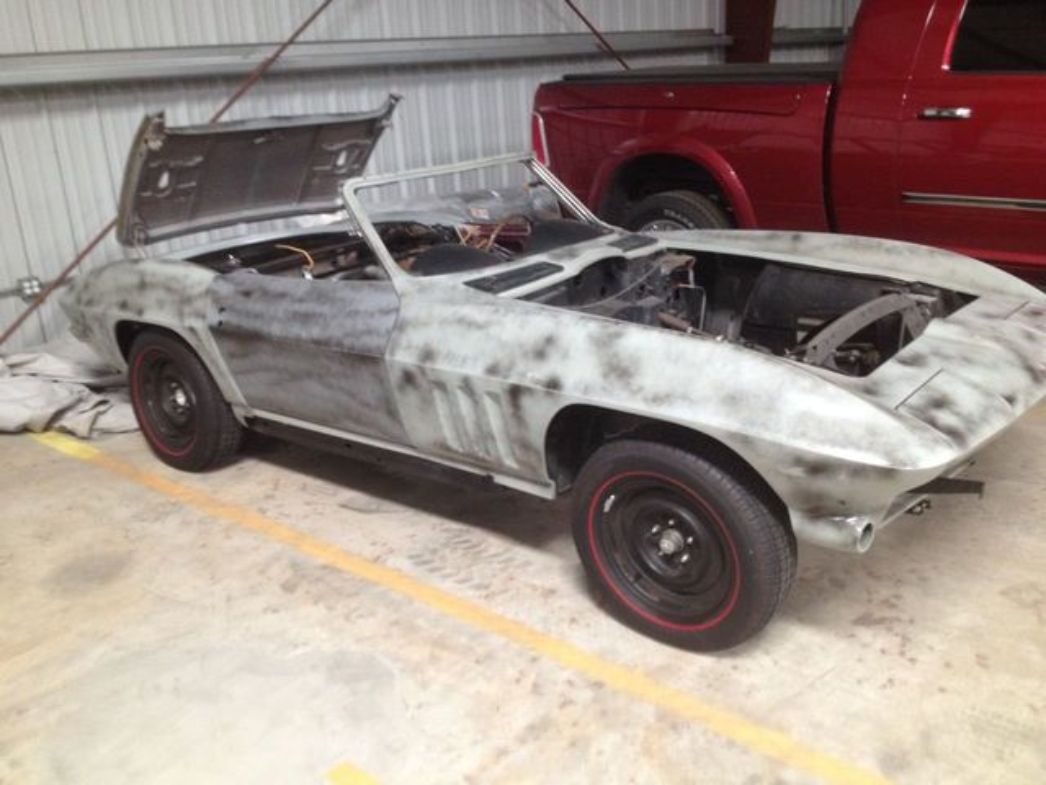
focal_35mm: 35
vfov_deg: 40.7
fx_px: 1058
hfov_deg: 52.6
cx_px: 523
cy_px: 392
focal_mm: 4.28
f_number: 2.4
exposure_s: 1/20
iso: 200
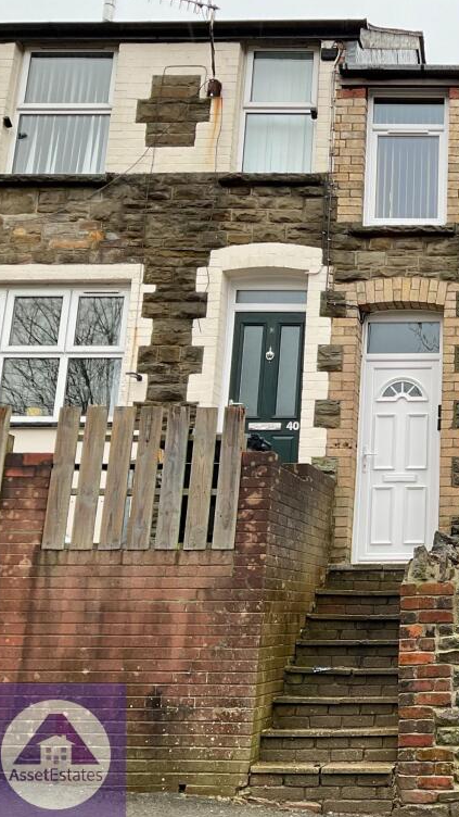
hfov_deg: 25.1
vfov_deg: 47.4
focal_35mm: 43
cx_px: 544
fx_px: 930
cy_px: 404
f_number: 1.8
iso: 40
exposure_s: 1/122
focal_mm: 3
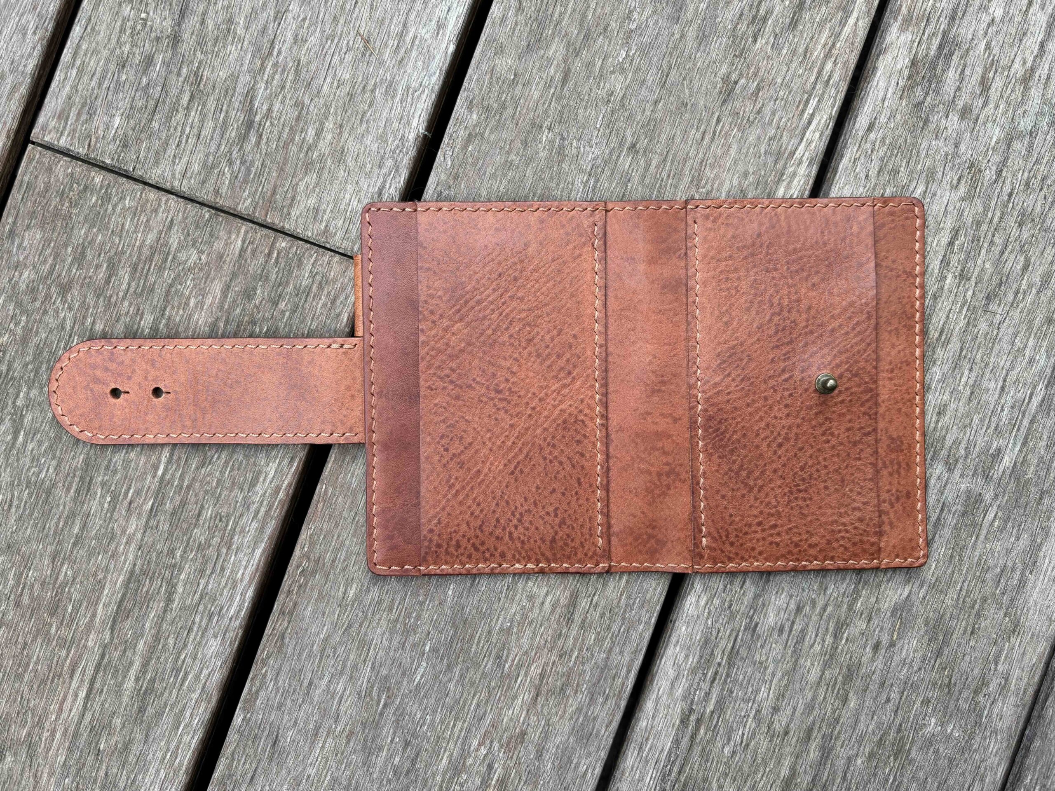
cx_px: 528
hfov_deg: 67.3
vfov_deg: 53.1
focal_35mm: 26
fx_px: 792
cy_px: 396
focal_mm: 5.96
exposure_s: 1/121
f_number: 1.6
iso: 80
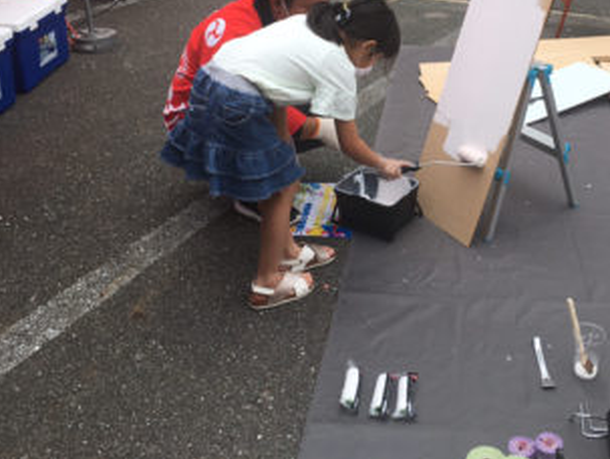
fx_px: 759
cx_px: 405
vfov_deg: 33.1
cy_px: 121
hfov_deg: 43.2
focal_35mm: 43
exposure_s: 1/950
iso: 25
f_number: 2.2
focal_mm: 4.15
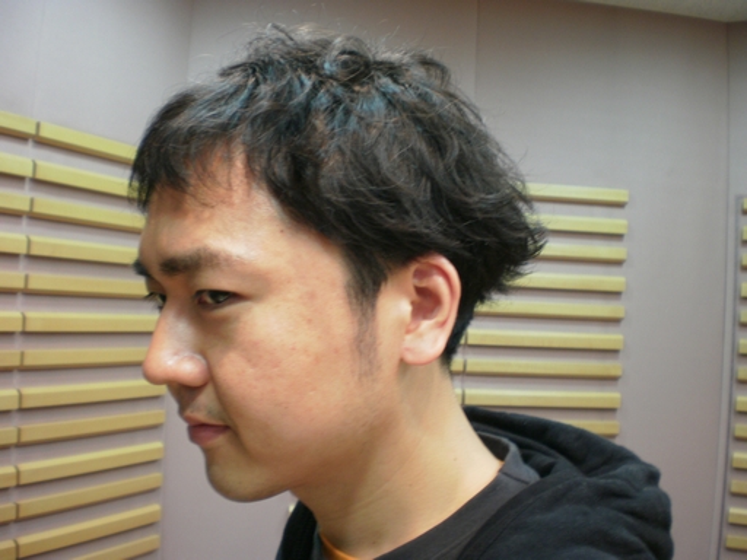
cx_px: 374
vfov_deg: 39.7
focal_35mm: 36
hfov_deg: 51.4
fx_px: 777
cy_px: 280
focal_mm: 6.3
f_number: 3.1
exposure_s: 1/8
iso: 125
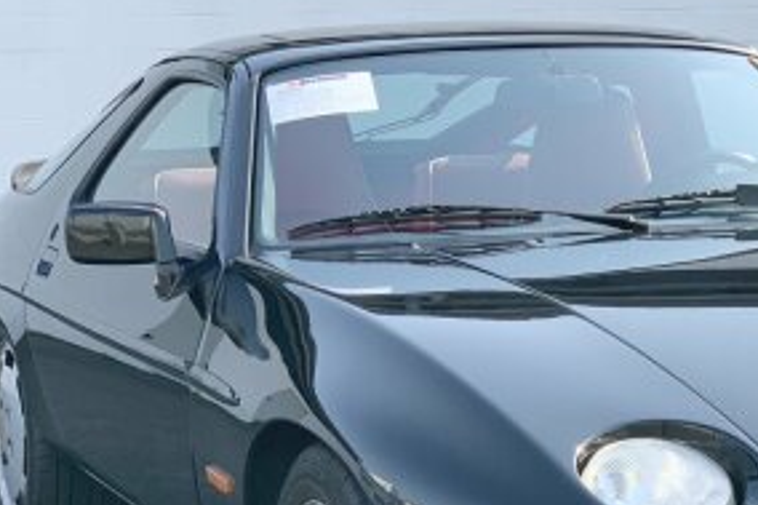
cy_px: 387
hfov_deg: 16.5
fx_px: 2567
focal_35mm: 122
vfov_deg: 11.2
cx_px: 705
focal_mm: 6
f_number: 2.4
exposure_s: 1/355
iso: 16
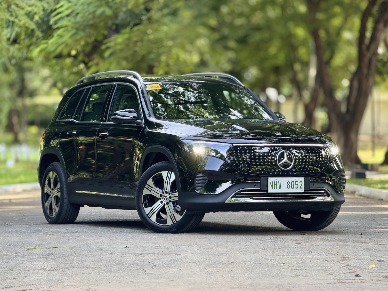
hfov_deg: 16.4
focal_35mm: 120
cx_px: 194
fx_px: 1345
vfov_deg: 12.3
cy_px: 146
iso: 100
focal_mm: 15.66
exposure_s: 1/99
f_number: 2.8
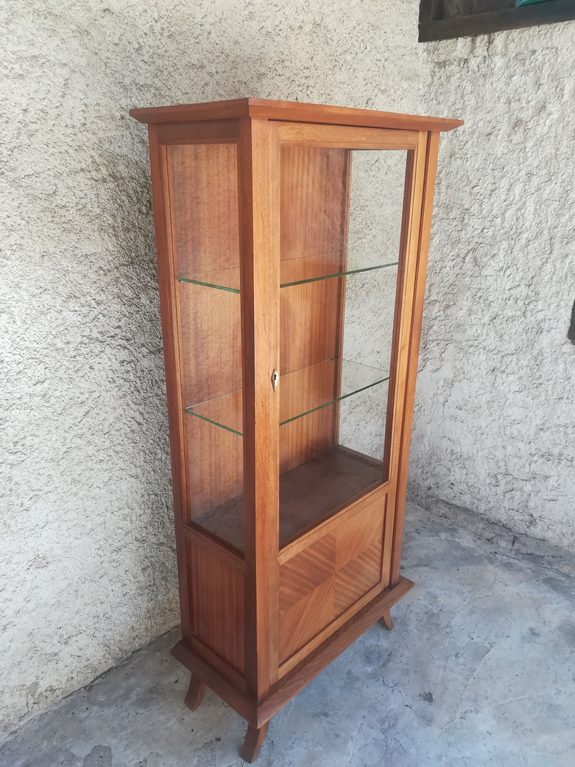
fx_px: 576
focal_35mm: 26
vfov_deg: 67.3
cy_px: 384
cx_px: 288
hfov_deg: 53.1
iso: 80
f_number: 2.2
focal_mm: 3.83
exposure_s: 1/50
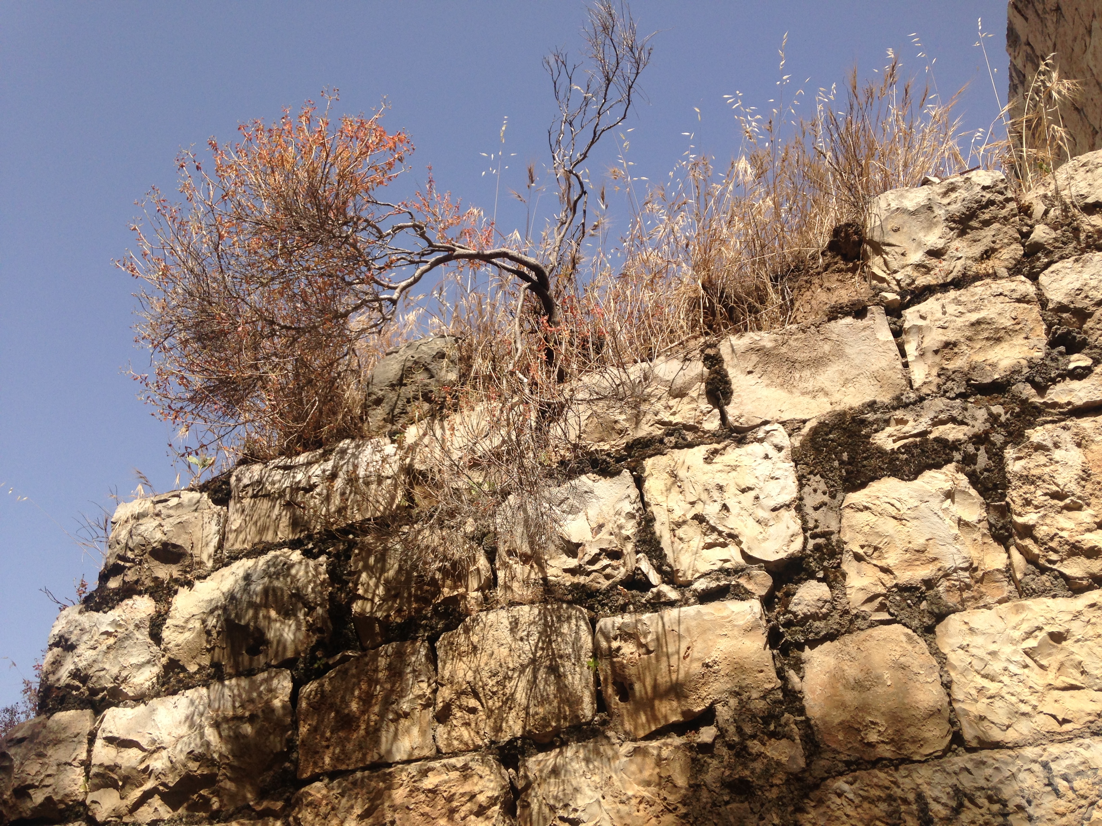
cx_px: 551
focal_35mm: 33
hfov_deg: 55.4
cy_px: 413
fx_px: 1051
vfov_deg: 42.9
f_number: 2.4
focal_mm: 4.12
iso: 50
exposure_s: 1/1642
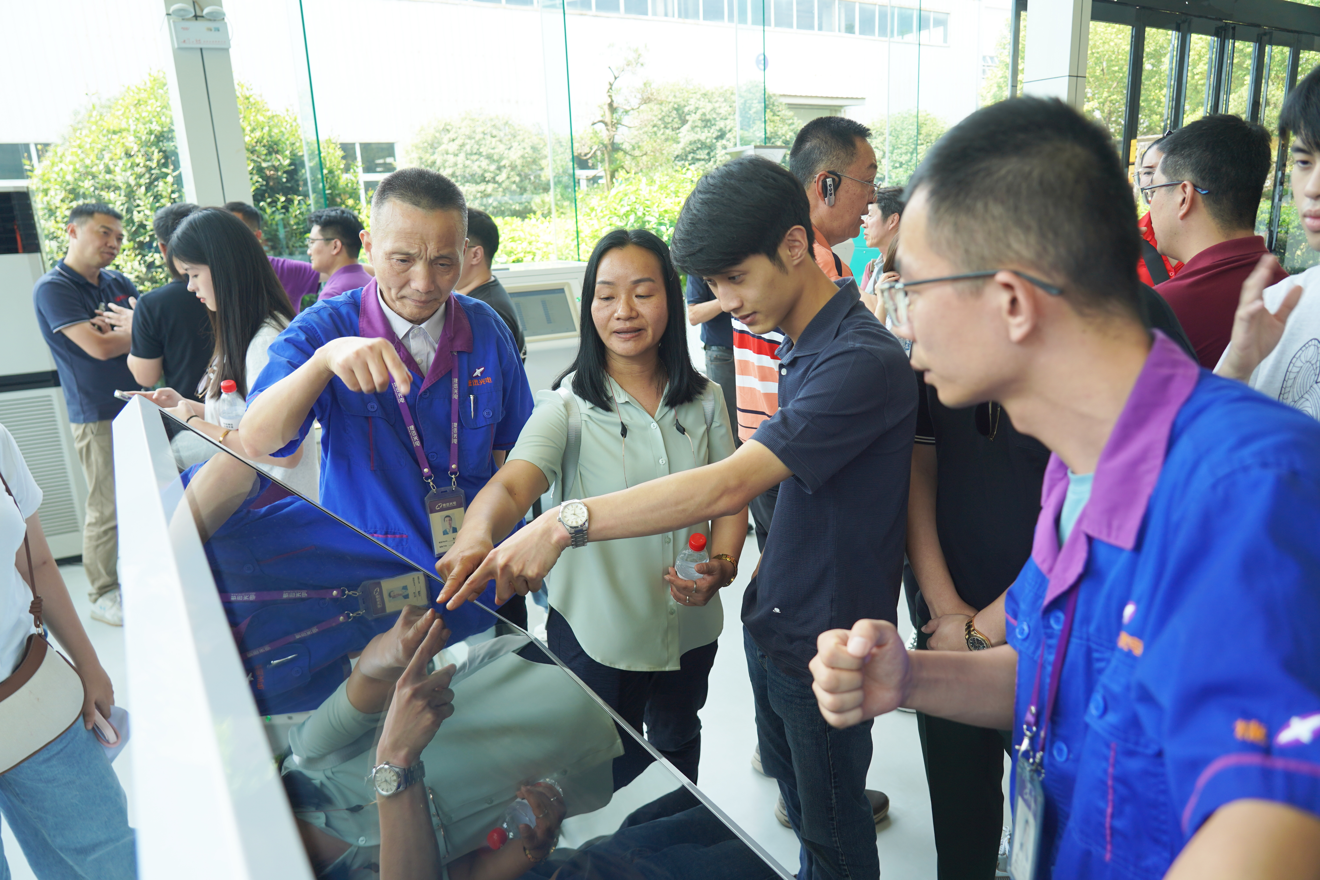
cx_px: 660
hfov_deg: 73.7
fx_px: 880
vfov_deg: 53.1
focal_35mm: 24
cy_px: 440
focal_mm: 24
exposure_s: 1/160
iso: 200
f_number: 4
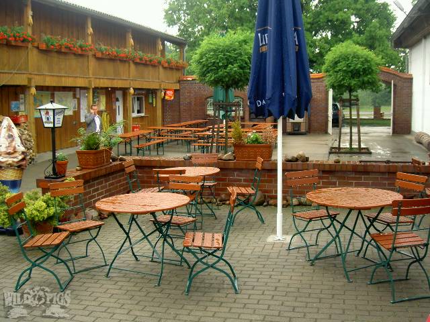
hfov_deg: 47.9
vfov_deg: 36.8
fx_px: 484
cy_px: 161
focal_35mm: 39
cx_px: 215
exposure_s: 1/60
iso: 100
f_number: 2.8
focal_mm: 8
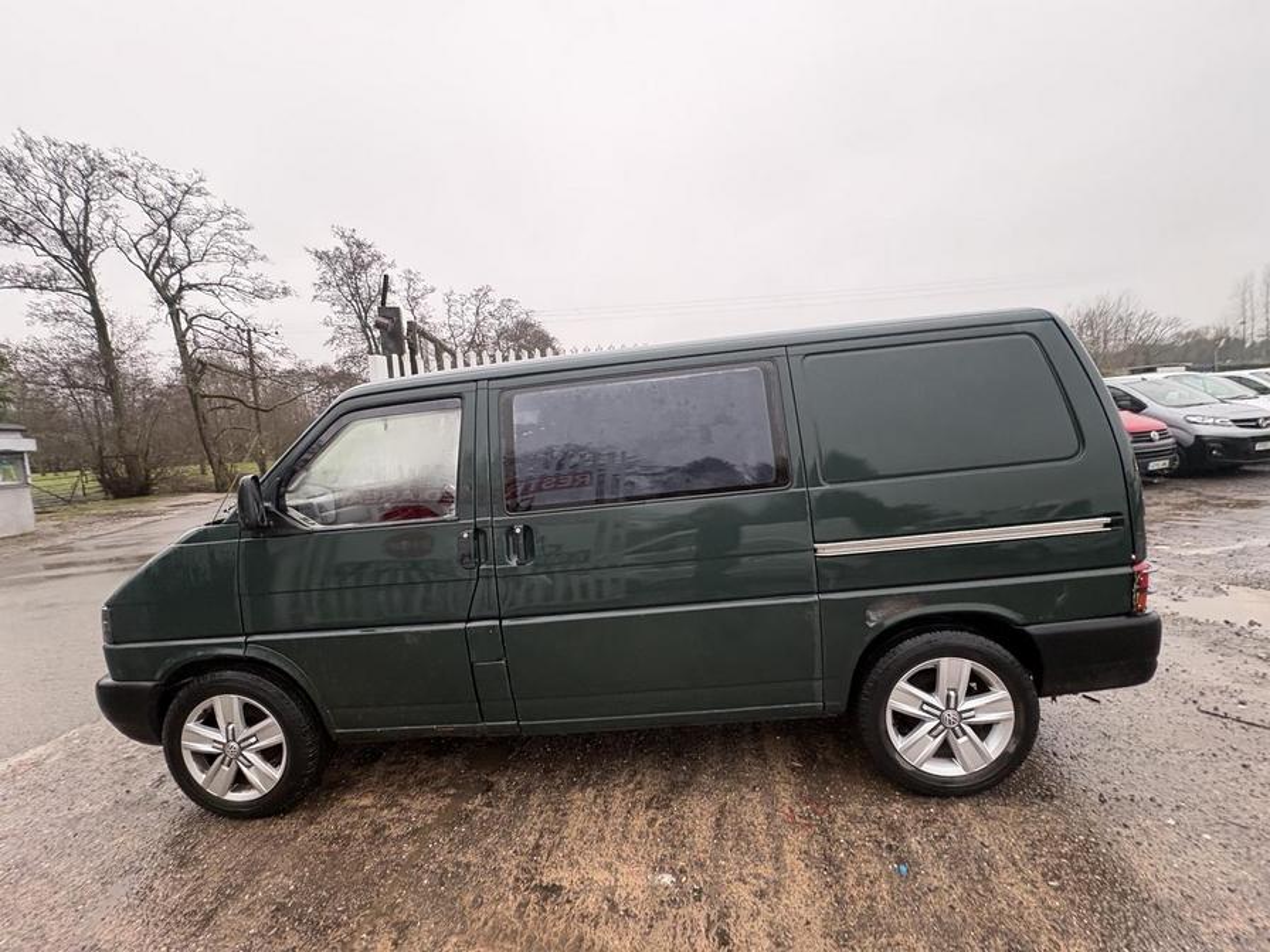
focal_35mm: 14
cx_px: 635
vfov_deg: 85.7
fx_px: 514
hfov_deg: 102.1
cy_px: 476
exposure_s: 1/60
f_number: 2.2
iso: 250
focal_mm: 2.22
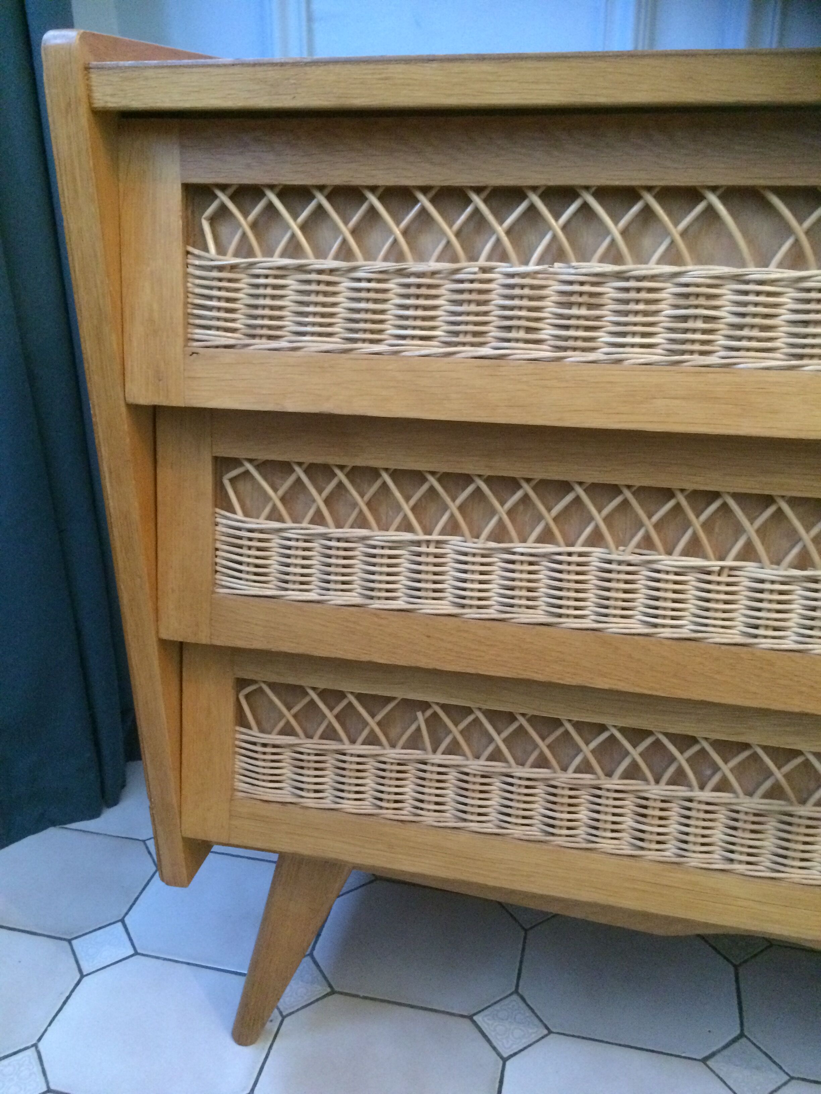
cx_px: 410
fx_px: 917
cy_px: 547
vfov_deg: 61.7
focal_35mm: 29
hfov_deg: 48.2
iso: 400
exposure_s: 1/15
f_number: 2.2
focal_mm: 4.15
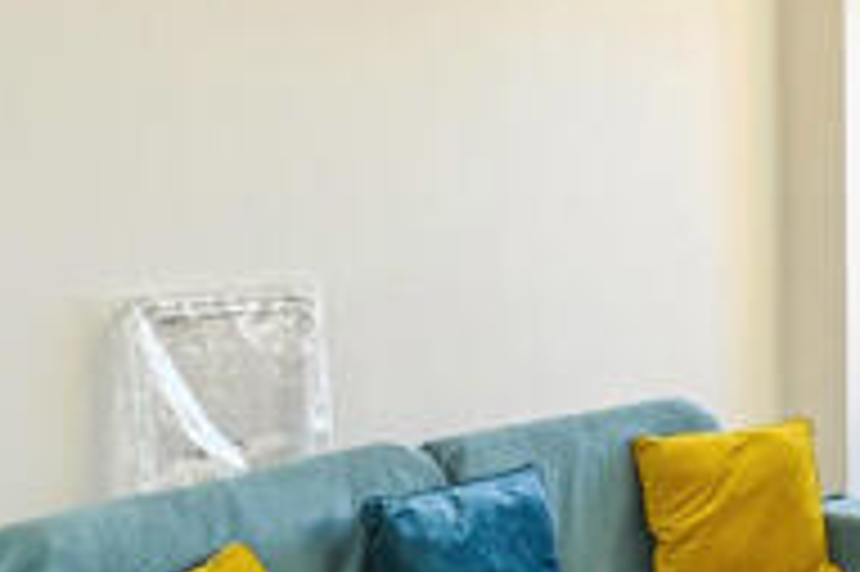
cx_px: 855
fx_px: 1146
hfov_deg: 37.0
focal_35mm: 48
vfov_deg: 28.0
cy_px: 275
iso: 500
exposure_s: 1/40
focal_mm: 14
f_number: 9
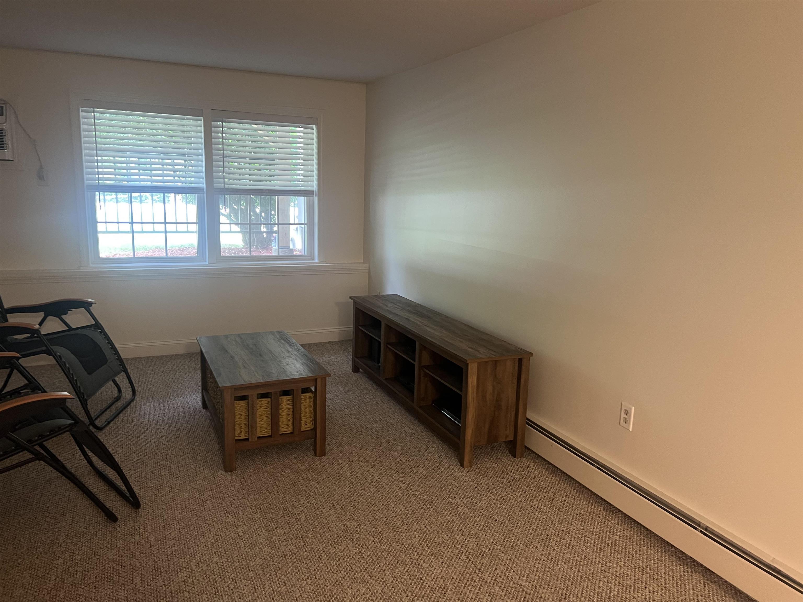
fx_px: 603
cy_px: 301
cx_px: 402
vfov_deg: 53.1
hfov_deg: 67.3
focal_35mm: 26
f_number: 1.5
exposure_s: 1/60
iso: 320
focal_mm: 5.7
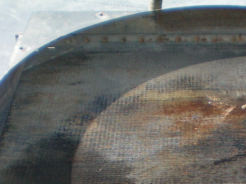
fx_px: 753
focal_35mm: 106
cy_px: 250
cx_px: 198
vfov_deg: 13.4
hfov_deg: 18.4
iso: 64
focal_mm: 6.3
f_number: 3.1
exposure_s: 1/250
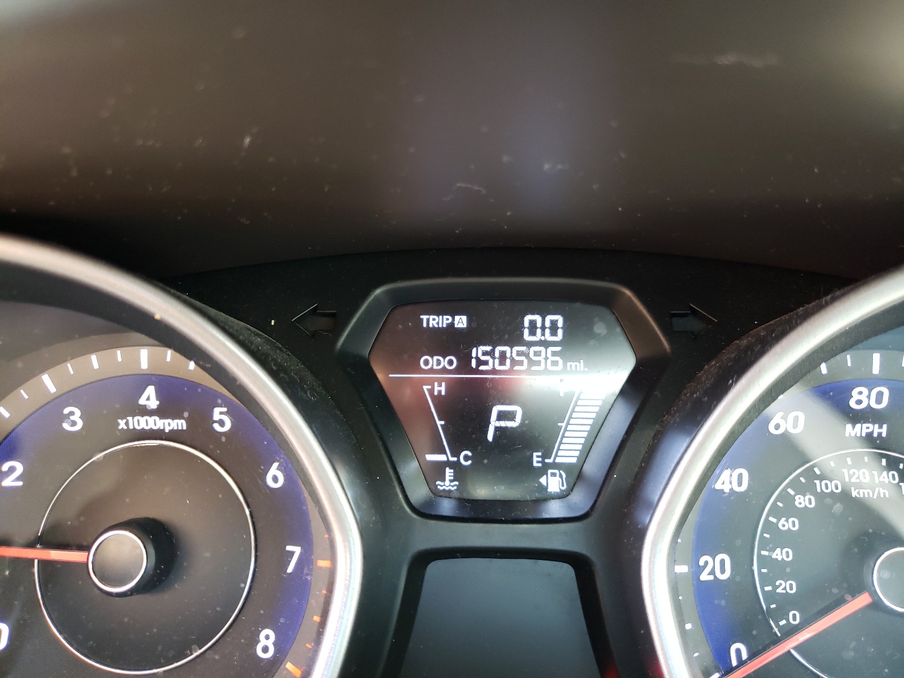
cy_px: 339
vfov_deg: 53.1
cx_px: 452
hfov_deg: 67.3
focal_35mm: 26
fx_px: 679
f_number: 1.5
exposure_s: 1/60.2
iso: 205
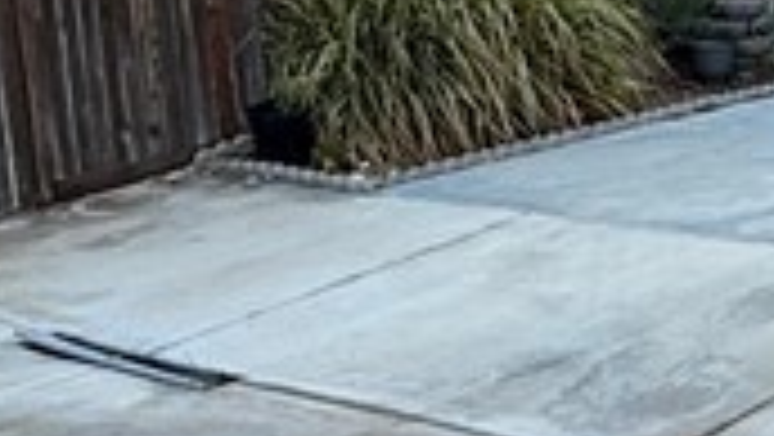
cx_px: 896
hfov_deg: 21.9
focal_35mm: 91
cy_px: 72
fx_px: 1869
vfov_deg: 13.2
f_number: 2.2
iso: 50
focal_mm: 2.22
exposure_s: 1/266
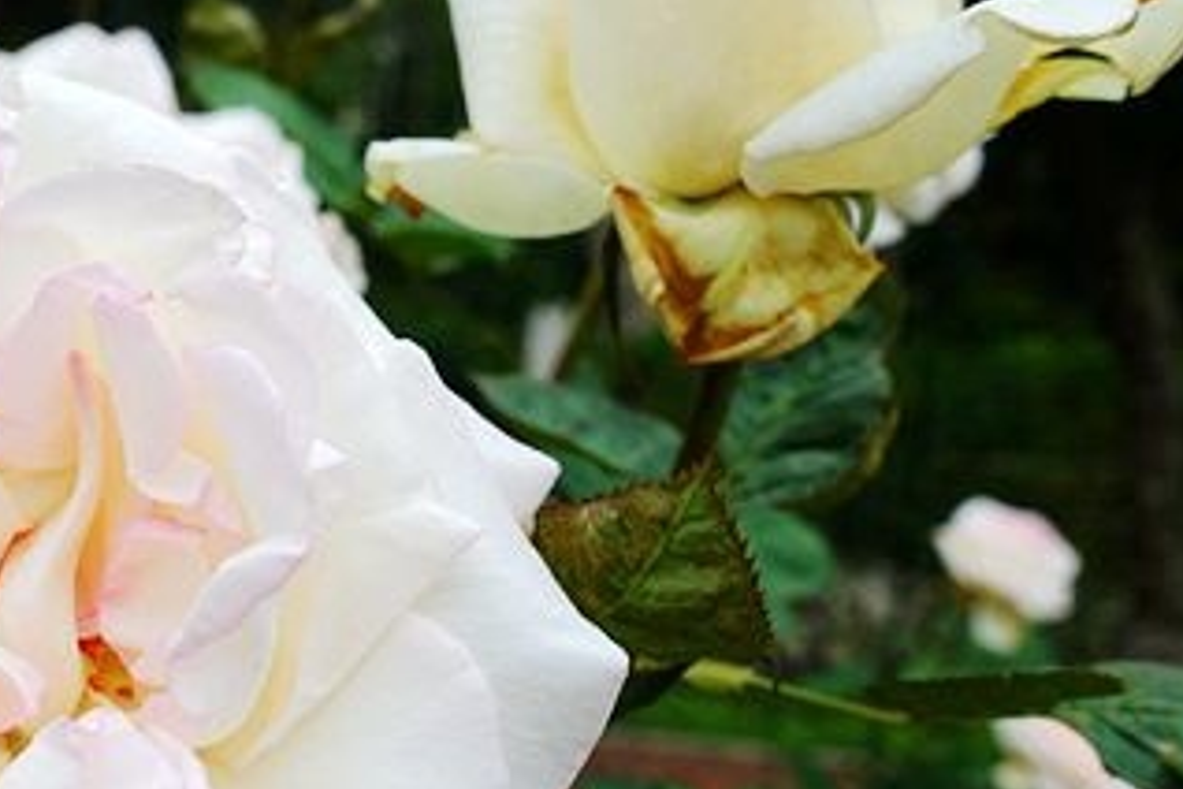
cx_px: 141
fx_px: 1610
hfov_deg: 37.9
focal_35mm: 49
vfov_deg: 27.4
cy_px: 501
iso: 125
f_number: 4
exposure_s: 1/125
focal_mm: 8.8
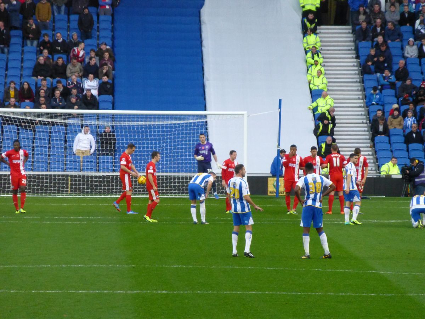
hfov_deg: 5.4
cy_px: 160
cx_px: 212
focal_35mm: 364
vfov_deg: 4.1
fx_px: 4469
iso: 800
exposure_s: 1/125
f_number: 5.9
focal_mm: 65
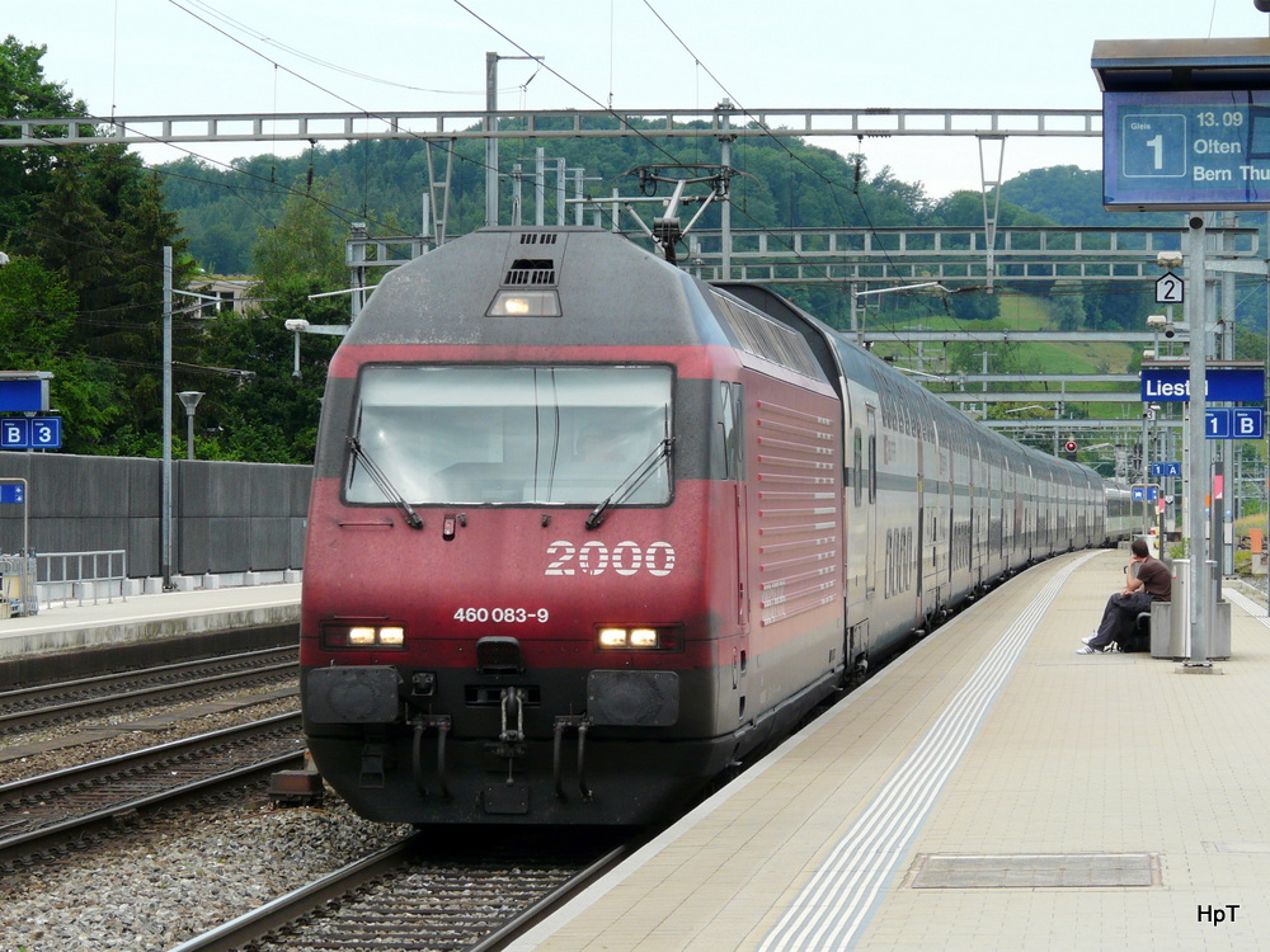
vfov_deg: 10.5
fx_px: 5173
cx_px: 635
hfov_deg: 14.0
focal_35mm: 141
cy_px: 476
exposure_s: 1/250
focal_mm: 23.1
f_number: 5
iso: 100
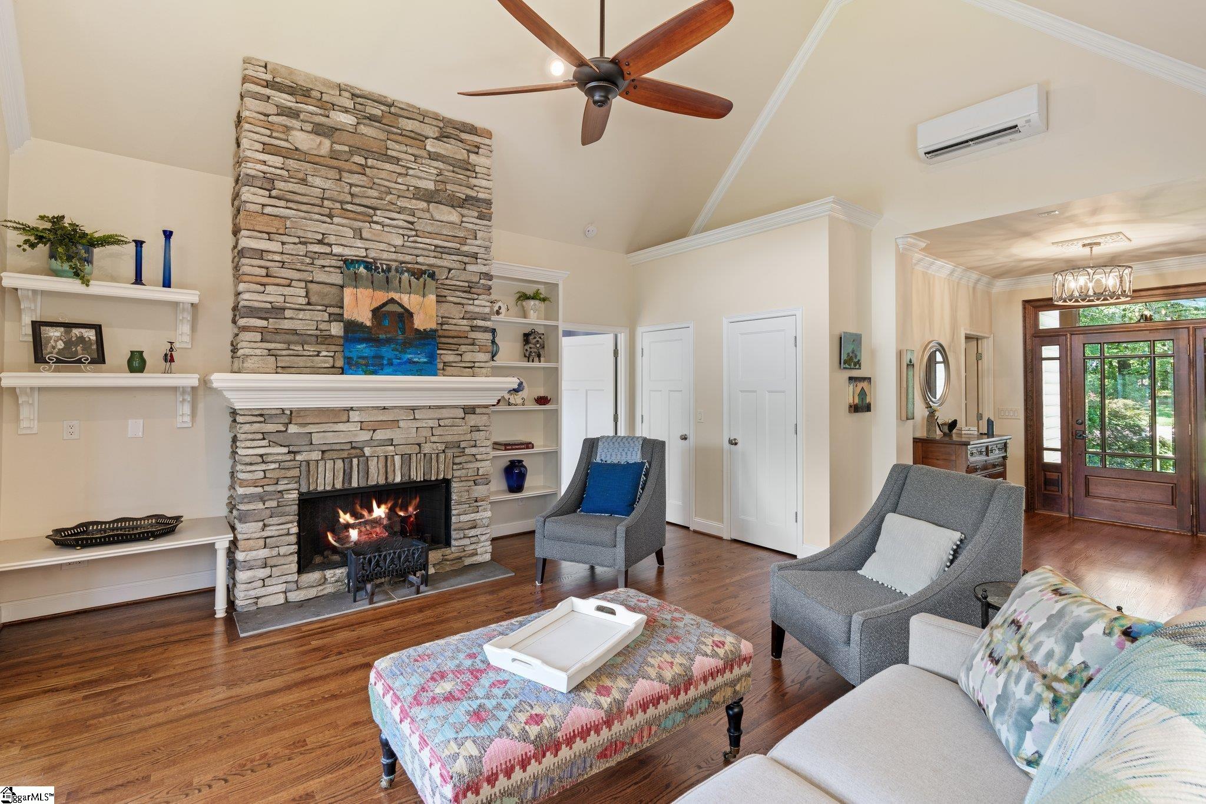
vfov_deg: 73.7
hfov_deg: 96.7
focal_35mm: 16
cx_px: 603
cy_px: 402
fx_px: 536
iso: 200
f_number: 9
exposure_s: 1
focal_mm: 16
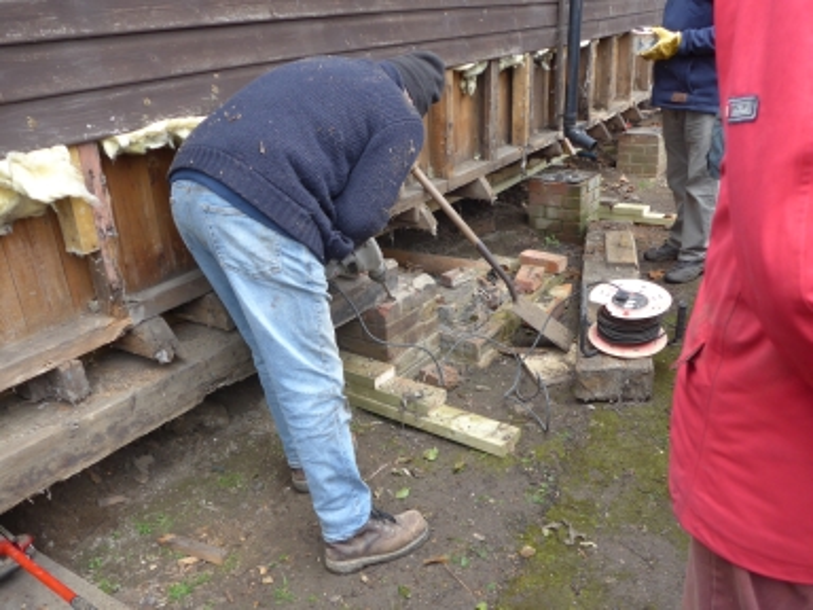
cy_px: 305
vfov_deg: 48.2
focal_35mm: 29
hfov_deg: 61.7
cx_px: 406
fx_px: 681
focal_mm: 6
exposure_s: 1/125
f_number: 2.2
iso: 80
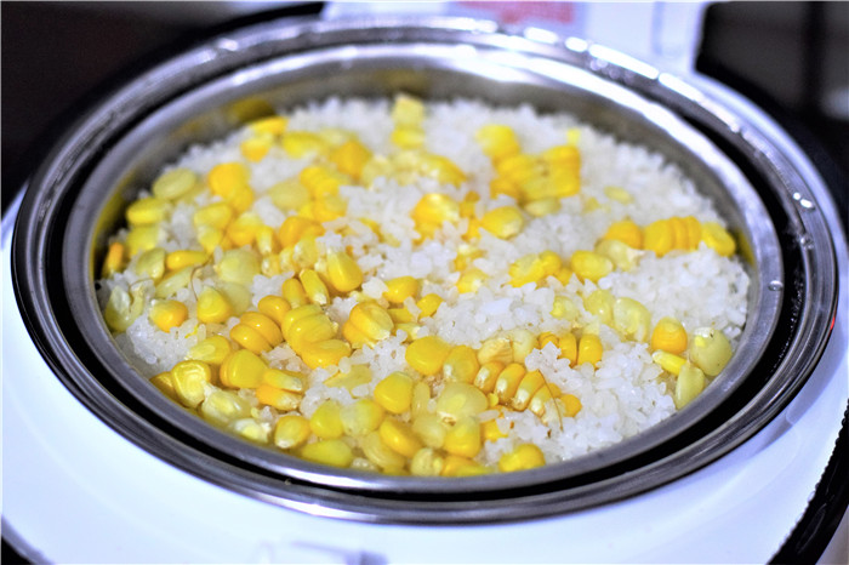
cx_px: 424
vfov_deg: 18.2
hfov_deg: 27.0
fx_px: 1768
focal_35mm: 75
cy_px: 282
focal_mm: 50
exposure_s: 1/20
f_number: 2.8
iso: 1600
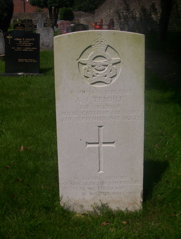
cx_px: 90
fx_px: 458
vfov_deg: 29.3
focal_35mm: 66
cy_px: 120
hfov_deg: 22.4
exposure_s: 1/1701
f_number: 6.16
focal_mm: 8.74
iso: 100
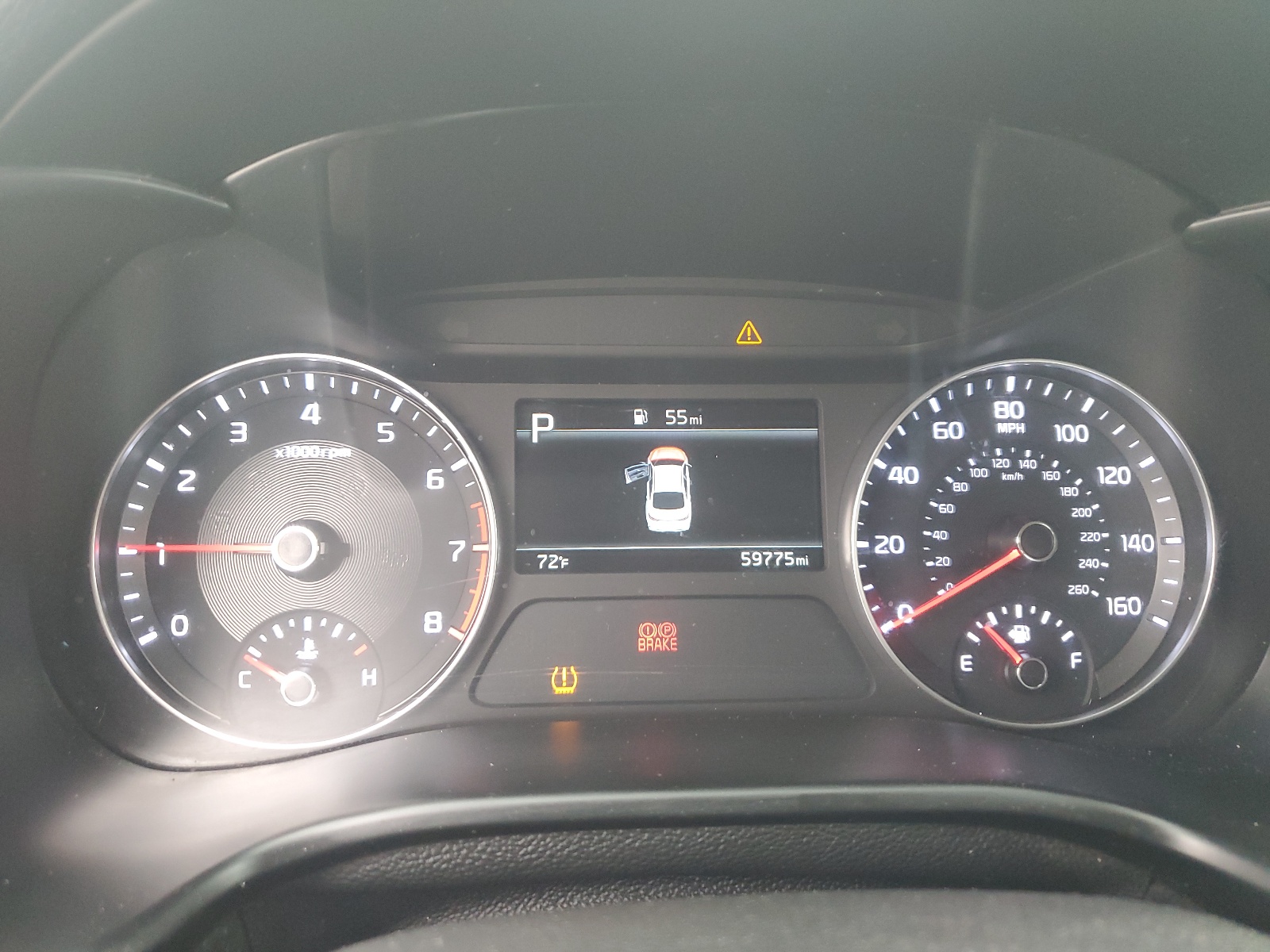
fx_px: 954
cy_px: 476
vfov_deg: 53.1
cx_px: 635
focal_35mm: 26
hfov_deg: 67.3
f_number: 1.5
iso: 193
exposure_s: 1/60.2
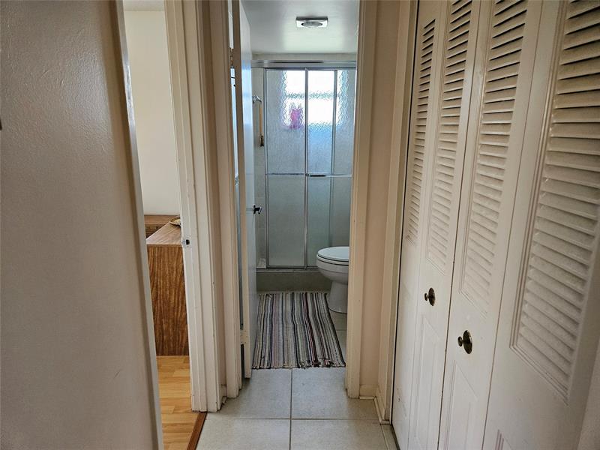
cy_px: 225
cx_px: 300
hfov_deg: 73.9
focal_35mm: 23
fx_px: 399
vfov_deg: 58.9
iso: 500
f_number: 1.8
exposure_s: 1/170
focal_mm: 5.4
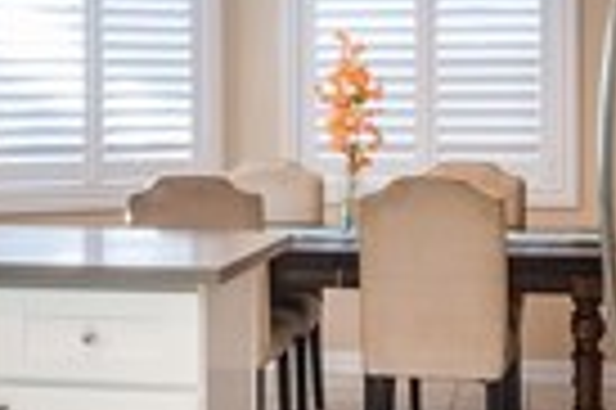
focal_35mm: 84
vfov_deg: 16.1
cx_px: 126
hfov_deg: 23.9
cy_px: 101
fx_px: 1436
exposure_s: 1/5
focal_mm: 12
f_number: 14
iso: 200
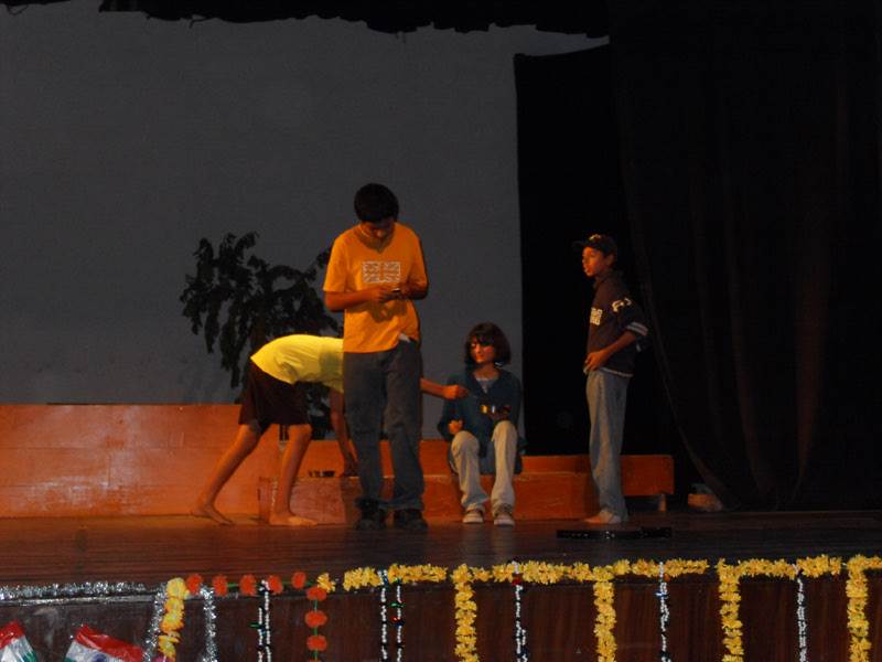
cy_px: 331
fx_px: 1656
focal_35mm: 65
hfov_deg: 29.8
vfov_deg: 22.6
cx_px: 441
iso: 400
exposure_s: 1/60
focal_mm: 13.9
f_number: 4.5
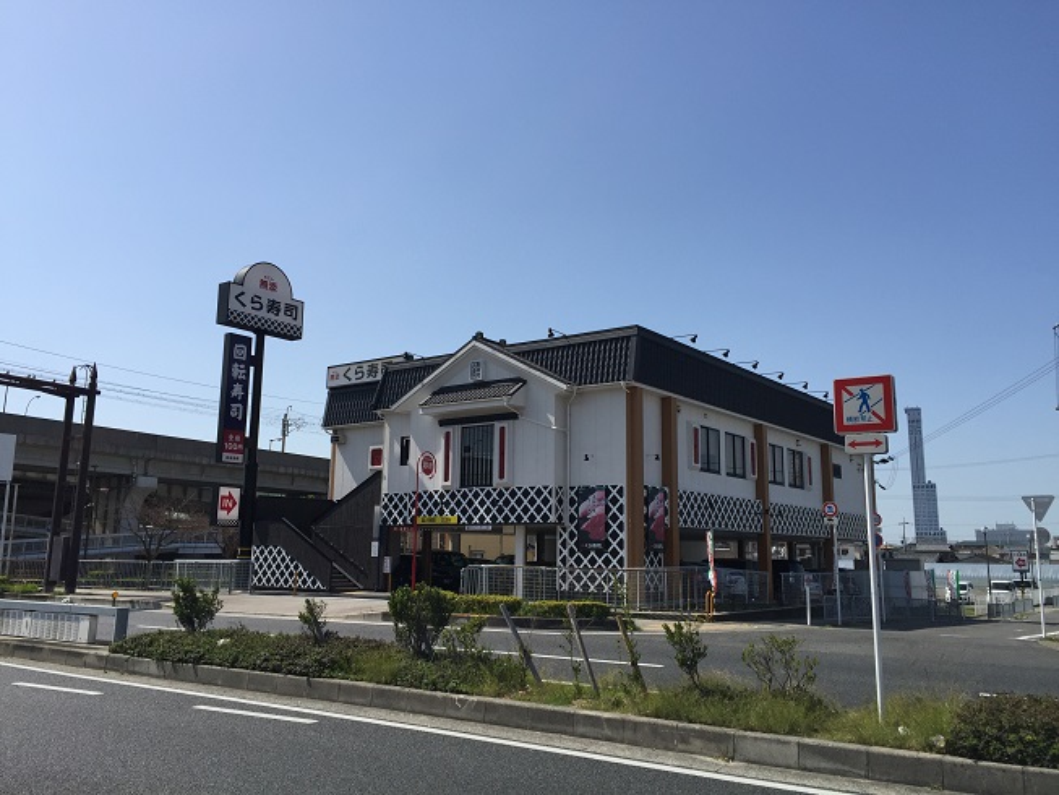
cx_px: 530
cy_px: 398
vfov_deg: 48.2
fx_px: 887
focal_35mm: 29
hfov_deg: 61.7
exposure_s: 1/2639
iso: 32
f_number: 2.2
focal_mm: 4.15
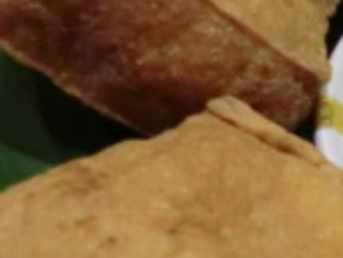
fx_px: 1150
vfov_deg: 12.7
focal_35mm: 116
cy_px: 198
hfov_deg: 15.2
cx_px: 566
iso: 800
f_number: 3.2
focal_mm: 4.9
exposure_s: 1/15
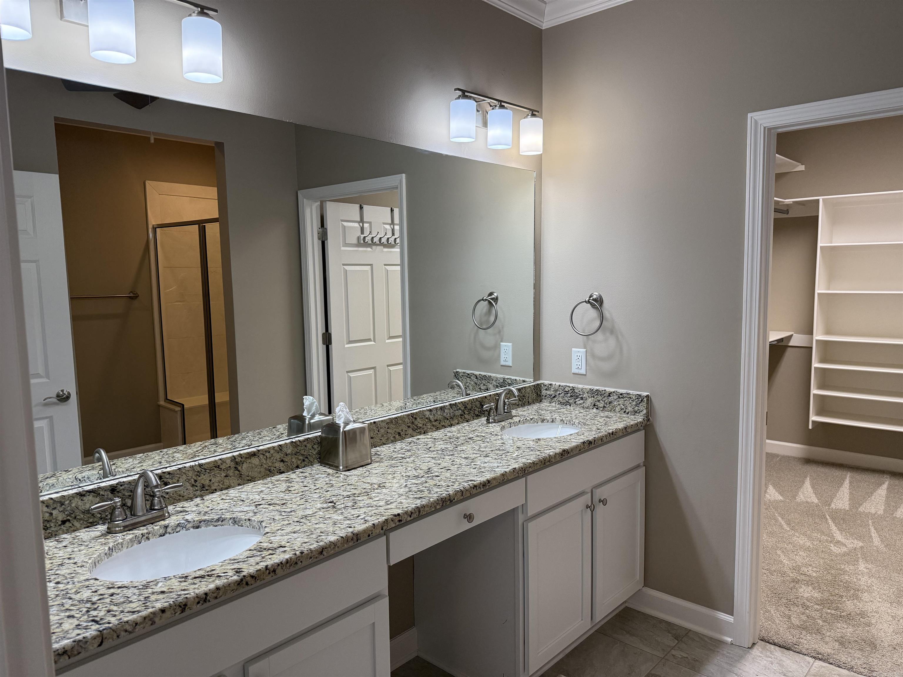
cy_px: 338
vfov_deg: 56.8
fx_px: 626
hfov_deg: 71.6
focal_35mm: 24
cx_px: 452
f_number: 1.78
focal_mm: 6.76
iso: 200
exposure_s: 1/237
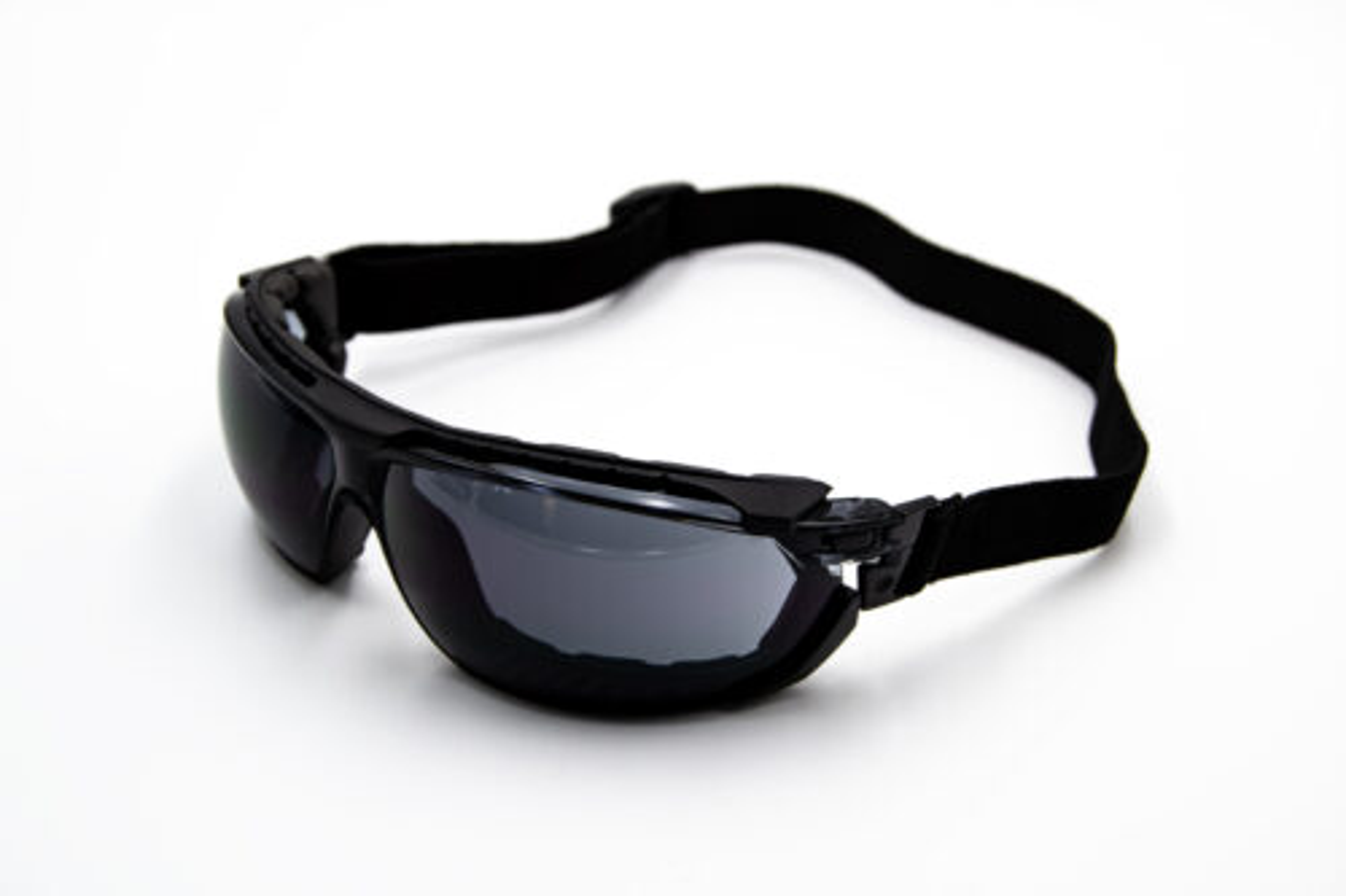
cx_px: 673
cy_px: 448
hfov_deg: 37.9
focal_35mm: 52
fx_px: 1962
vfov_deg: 25.7
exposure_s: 1/125
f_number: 8
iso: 160
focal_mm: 35
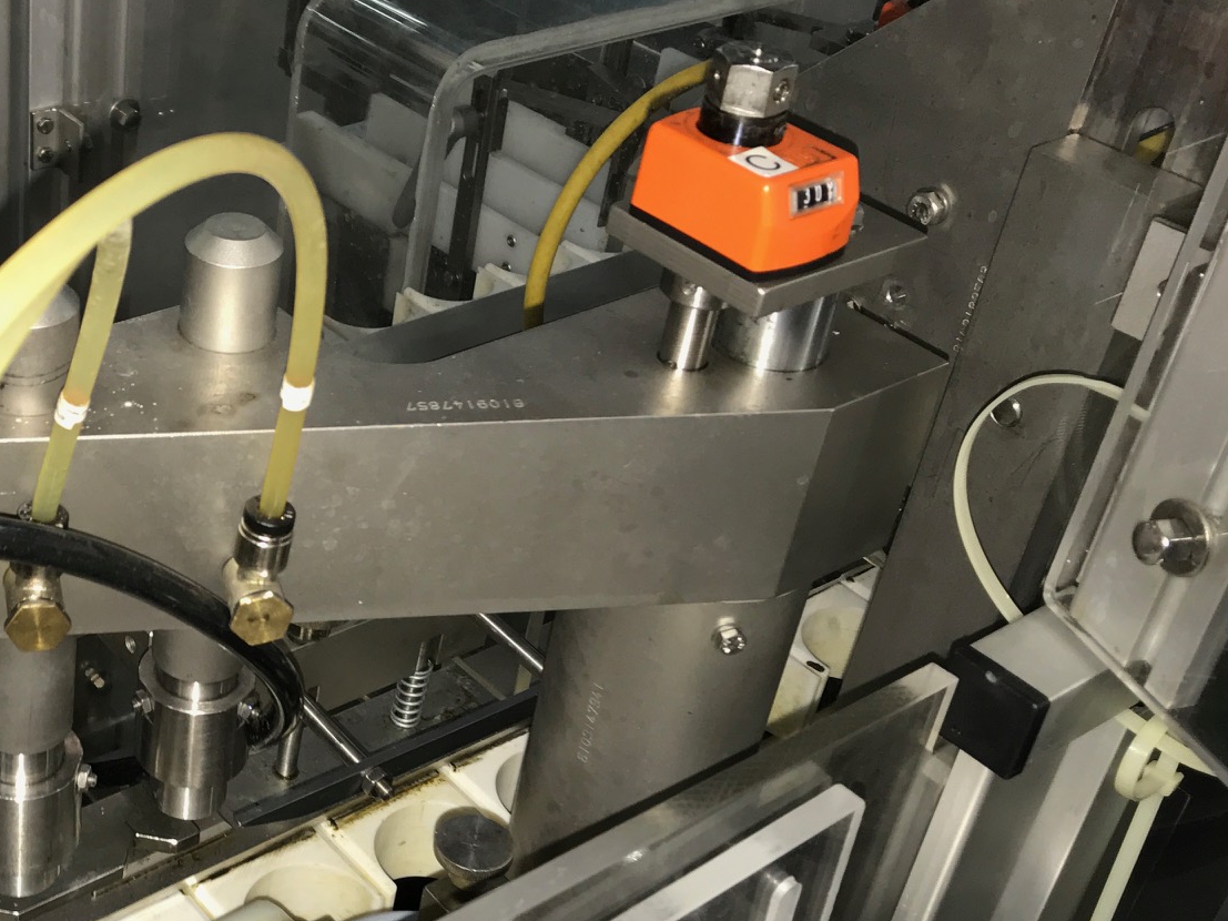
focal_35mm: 51
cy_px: 522
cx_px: 182
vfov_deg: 28.5
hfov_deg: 35.8
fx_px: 1809
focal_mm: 3.99
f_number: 1.8
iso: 40
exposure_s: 1/20
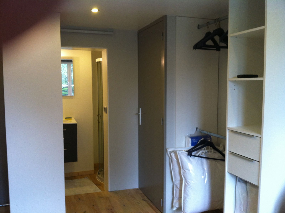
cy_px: 106
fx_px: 288
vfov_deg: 40.6
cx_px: 142
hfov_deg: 52.7
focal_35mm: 35
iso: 80
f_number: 2.8
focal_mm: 3.85
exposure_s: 1/20
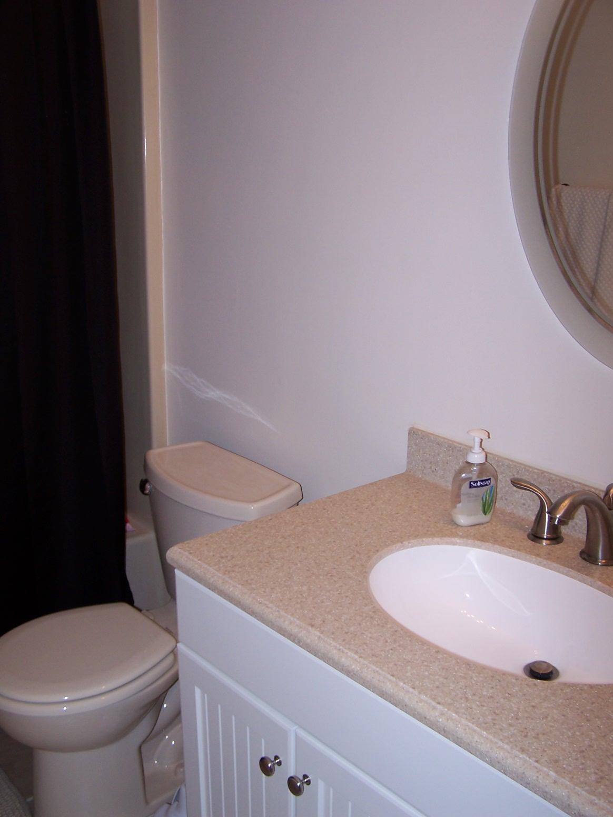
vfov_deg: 49.0
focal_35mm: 38
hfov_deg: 37.7
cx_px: 306
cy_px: 408
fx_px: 897
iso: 80
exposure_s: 1/60
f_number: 2.8
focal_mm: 6.3
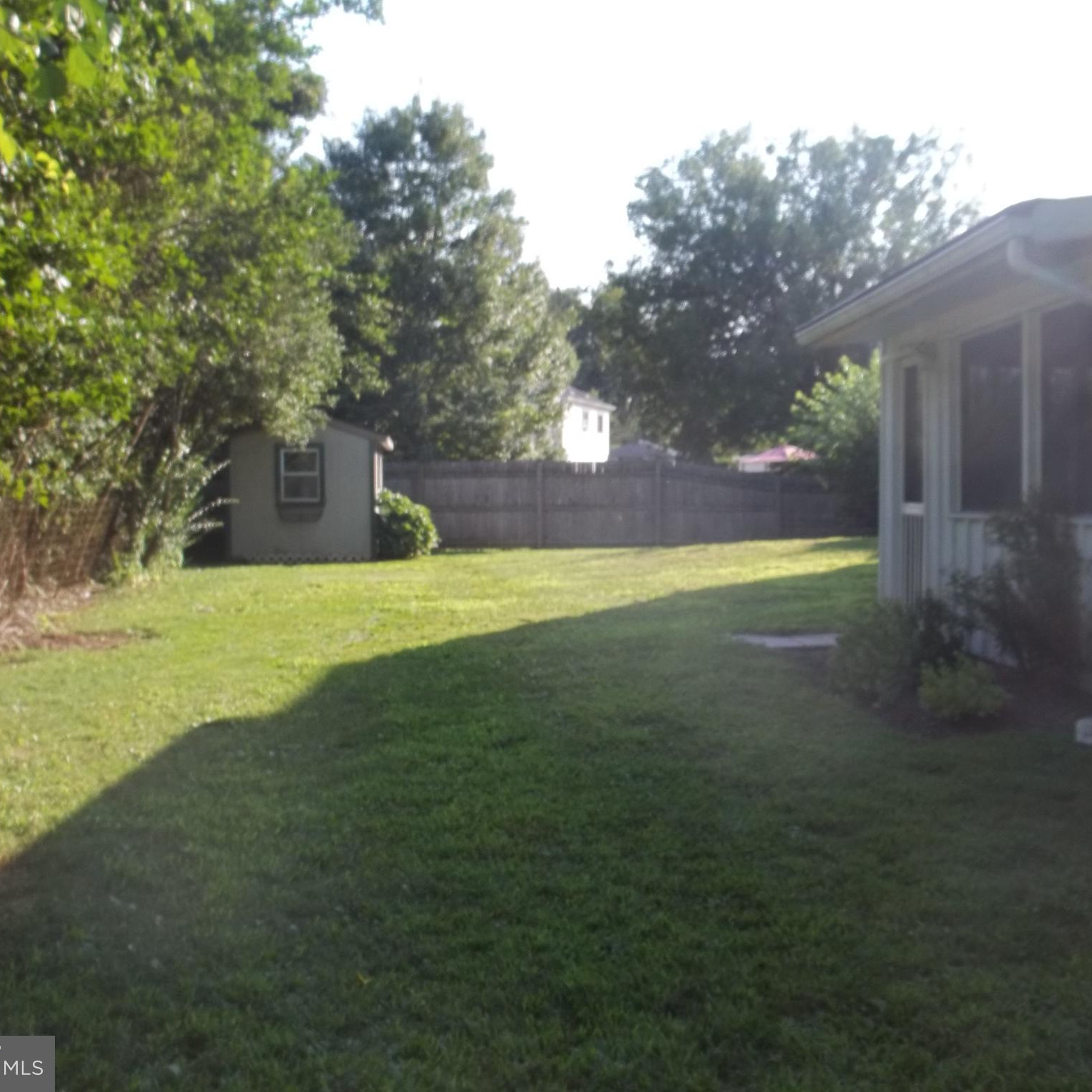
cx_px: 607
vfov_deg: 42.8
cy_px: 547
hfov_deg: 42.8
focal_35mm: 39
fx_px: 1392
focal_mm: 5.9
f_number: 3.3
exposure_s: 1/250
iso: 64
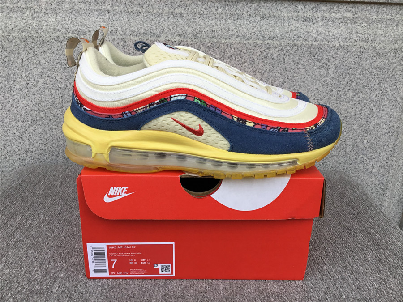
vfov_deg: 45.4
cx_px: 202
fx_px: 361
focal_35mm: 31
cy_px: 151
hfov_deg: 58.4
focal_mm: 3.3
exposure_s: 1/118
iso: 25
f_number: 2.4
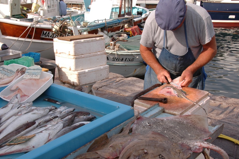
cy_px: 80
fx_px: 295
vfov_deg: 30.1
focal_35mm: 45
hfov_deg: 44.1
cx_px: 118
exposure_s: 1/50
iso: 200
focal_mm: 29
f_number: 22
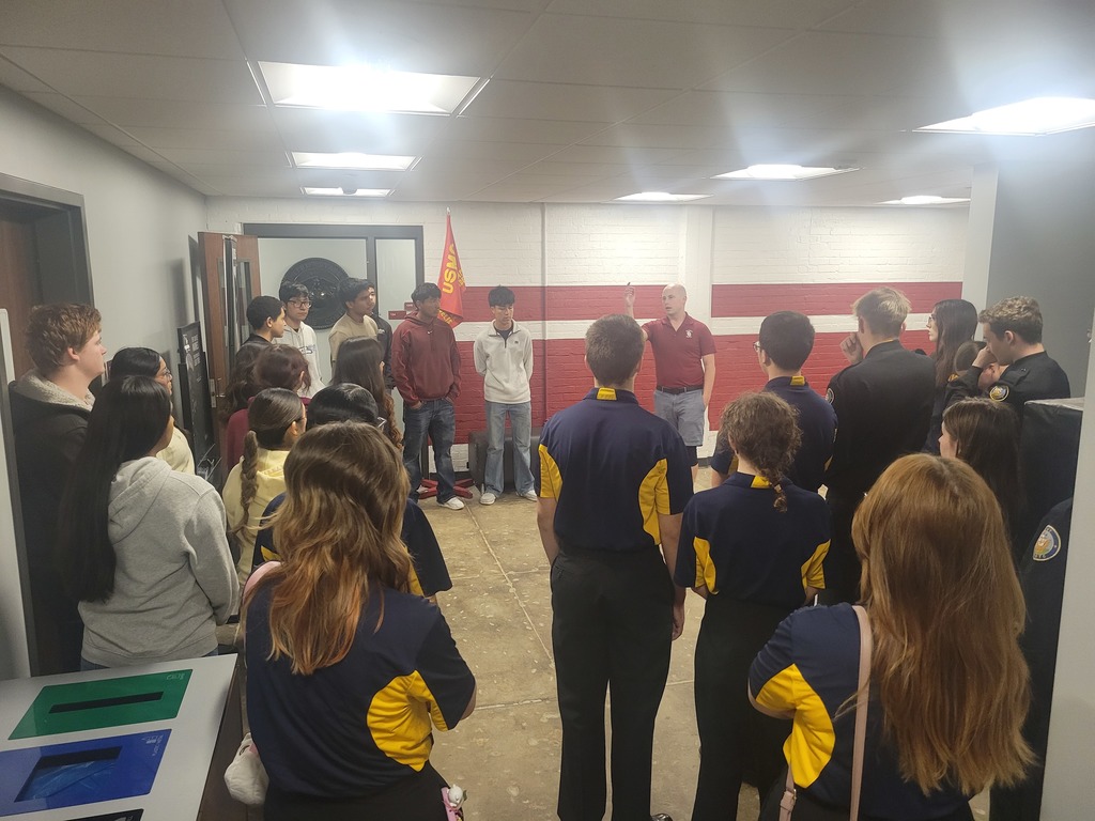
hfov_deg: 67.3
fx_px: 822
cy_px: 410
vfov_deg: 53.1
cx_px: 548
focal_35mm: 26
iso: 320
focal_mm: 5.4
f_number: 1.8
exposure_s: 1/120
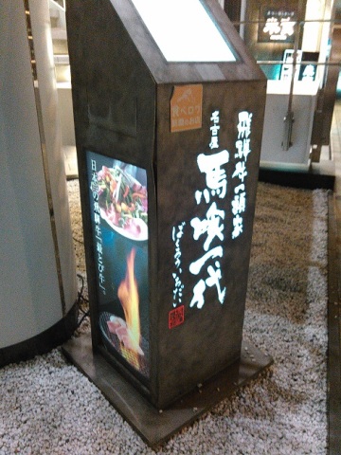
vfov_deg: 60.0
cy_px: 228
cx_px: 170
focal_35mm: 30
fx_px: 394
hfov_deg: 46.8
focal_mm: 4
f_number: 2.4
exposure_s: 1/15.1
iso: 1280
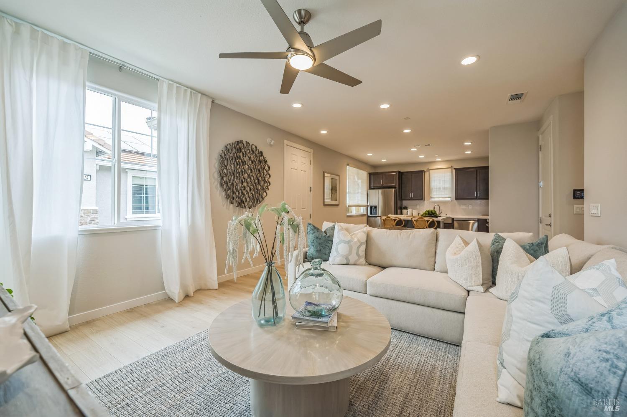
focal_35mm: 14
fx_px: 244
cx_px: 314
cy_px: 208
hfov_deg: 104.3
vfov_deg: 81.2
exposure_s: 1/30
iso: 125
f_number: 5.6
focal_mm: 14
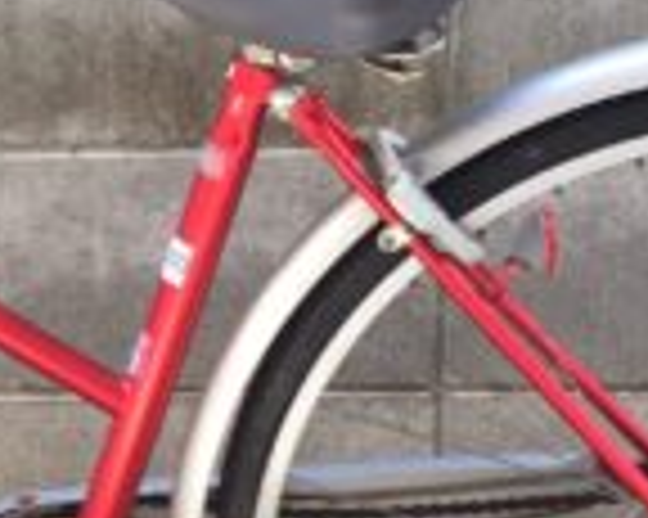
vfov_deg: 13.1
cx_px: 22
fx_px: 2262
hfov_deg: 16.0
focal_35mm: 118
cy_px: 257
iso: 32
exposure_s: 1/60
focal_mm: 4.15
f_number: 2.2
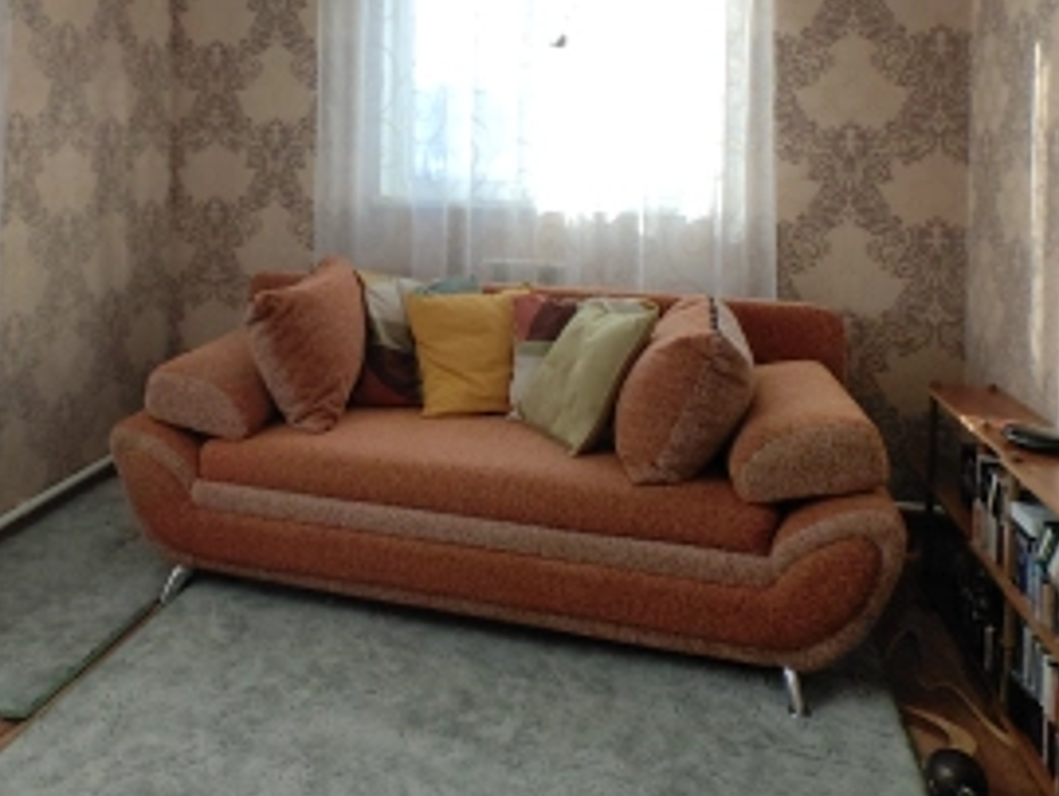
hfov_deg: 59.1
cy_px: 161
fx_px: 919
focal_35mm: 30
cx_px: 392
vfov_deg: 44.6
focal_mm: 1.76
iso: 50
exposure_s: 1/151
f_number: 2.2
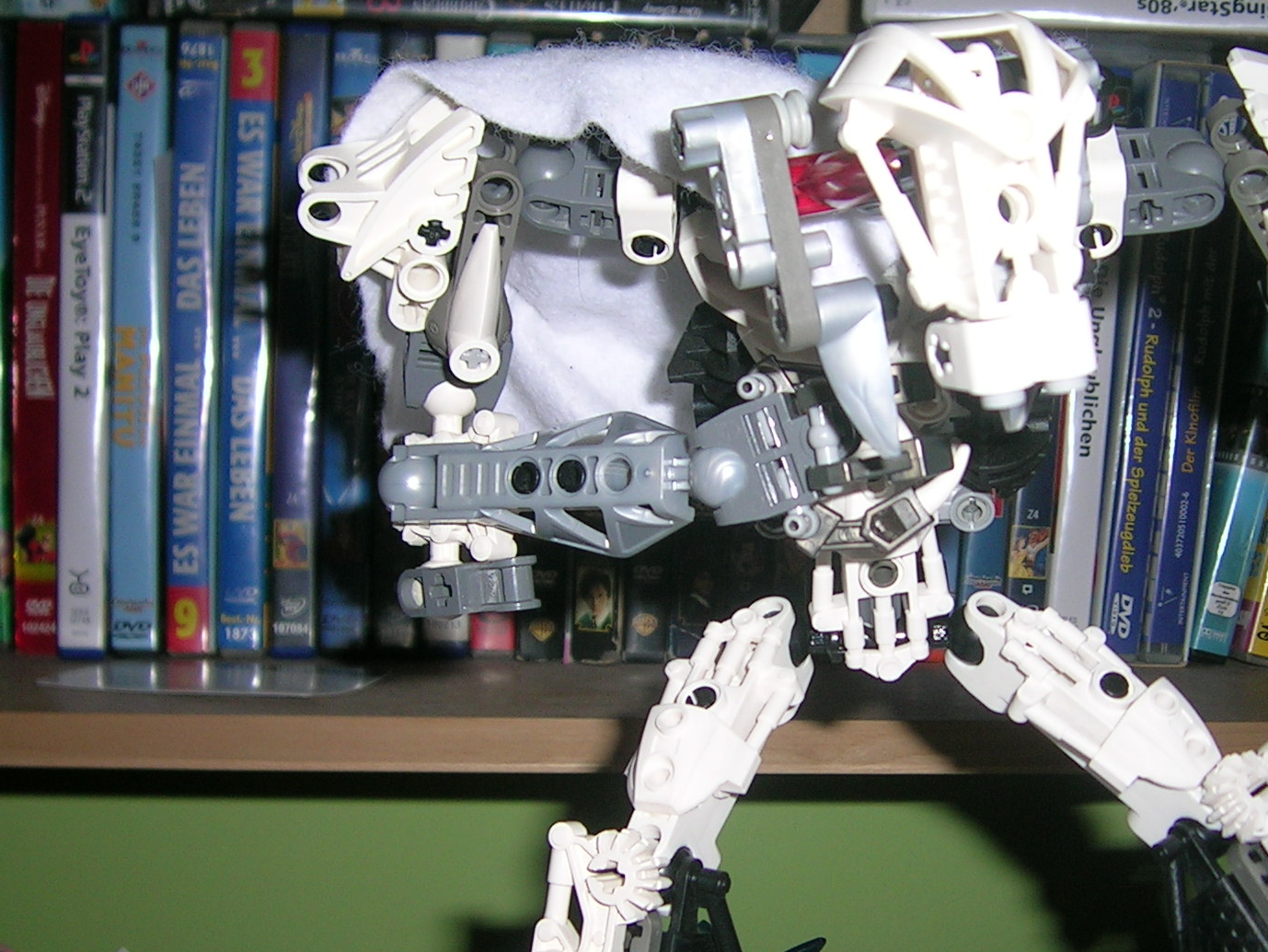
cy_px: 556
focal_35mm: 52
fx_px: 1905
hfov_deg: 36.6
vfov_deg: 28.0
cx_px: 792
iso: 50
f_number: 2.8
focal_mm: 5.4
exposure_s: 1/60.1
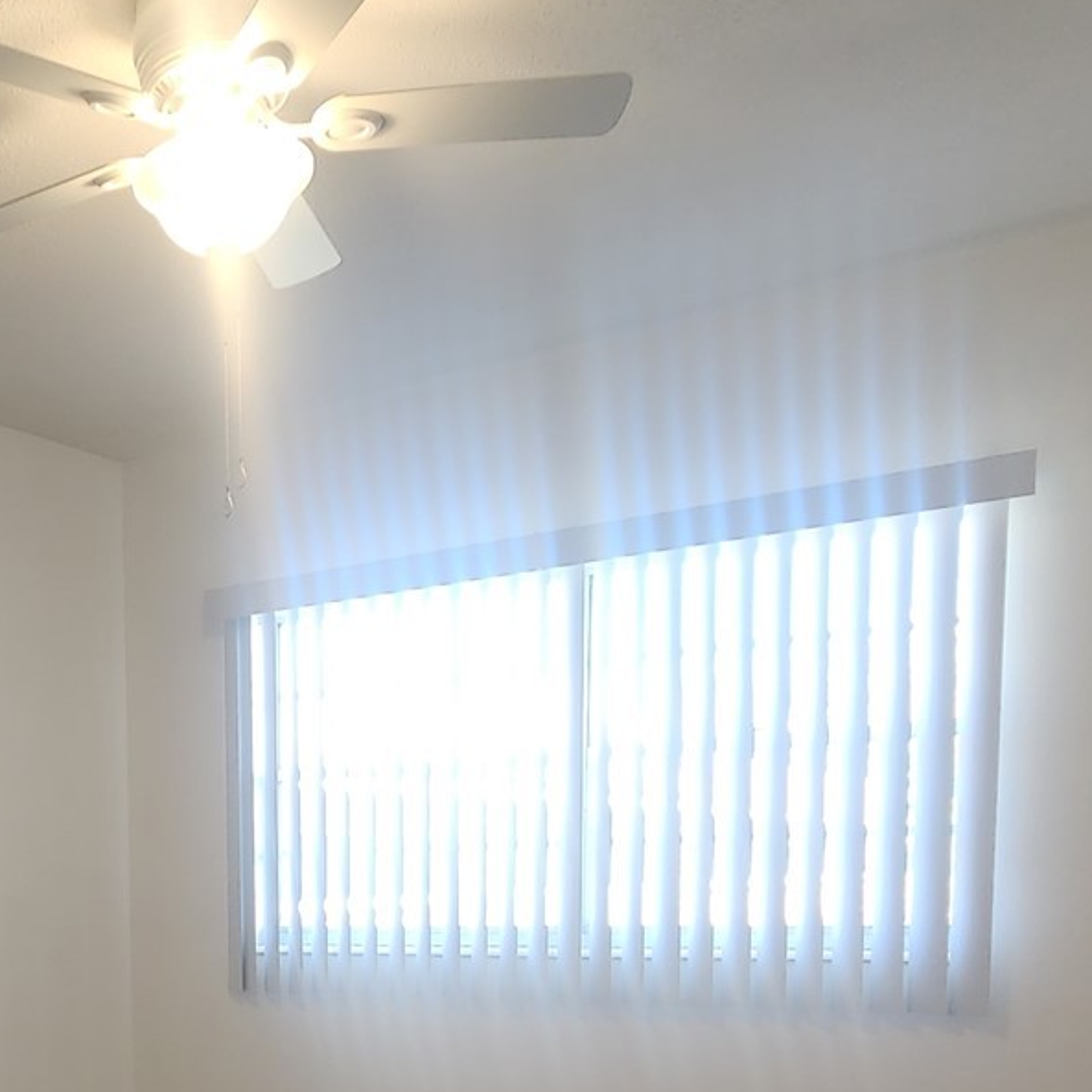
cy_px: 1057
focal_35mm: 31
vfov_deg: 45.5
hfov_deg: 47.5
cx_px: 122
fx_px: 1106
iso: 100
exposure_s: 1/60
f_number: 2.2
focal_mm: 2.2
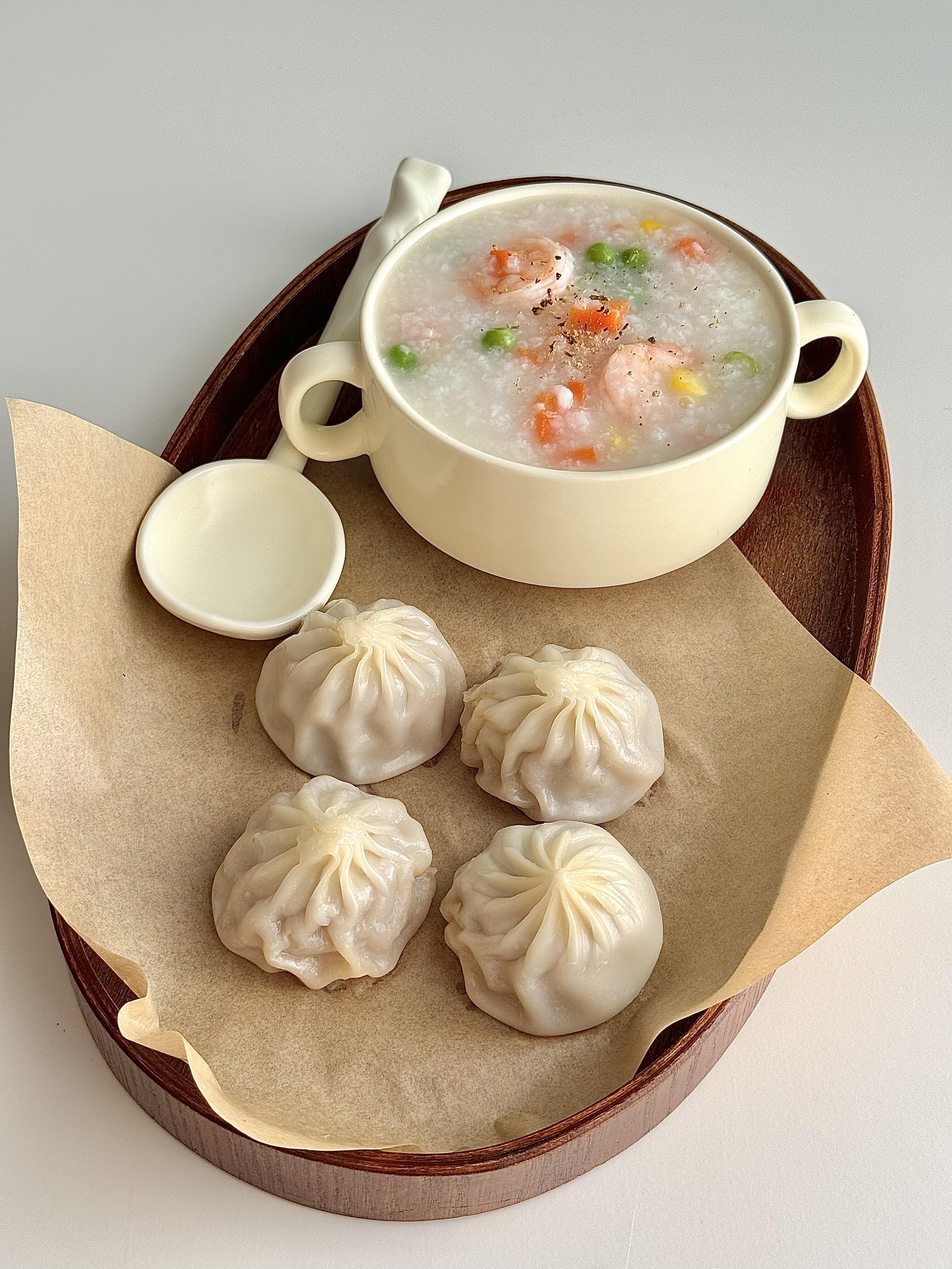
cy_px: 634
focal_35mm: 48
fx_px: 1760
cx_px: 476
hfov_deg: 30.3
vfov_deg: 39.7
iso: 64
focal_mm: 6.76
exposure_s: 1/136
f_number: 1.78
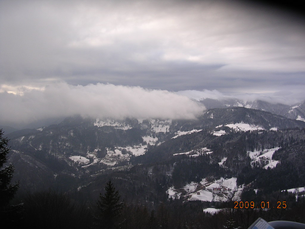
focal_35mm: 38
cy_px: 114
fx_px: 335
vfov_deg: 37.7
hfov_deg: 49.0
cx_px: 152
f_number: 2.8
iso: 100
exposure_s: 1/396
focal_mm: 5.8
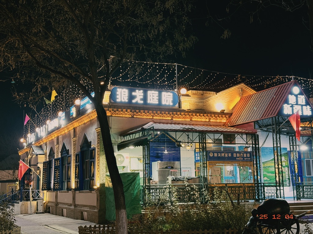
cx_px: 156
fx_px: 434
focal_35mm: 48
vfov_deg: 30.3
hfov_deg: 39.7
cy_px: 117
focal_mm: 6.76
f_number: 1.78
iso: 200
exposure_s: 1/33
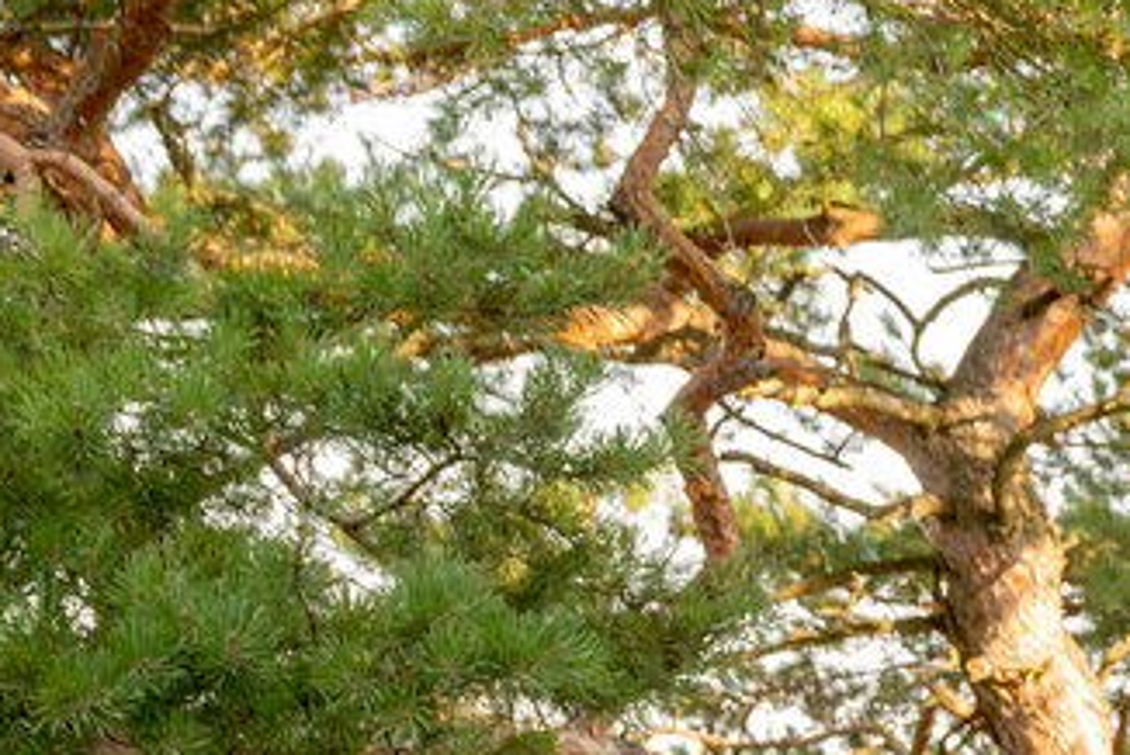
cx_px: 2291
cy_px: 1342
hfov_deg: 11.8
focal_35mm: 154
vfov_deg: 8.6
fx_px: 4852
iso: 100
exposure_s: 1/50
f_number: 4.5
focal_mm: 31.5
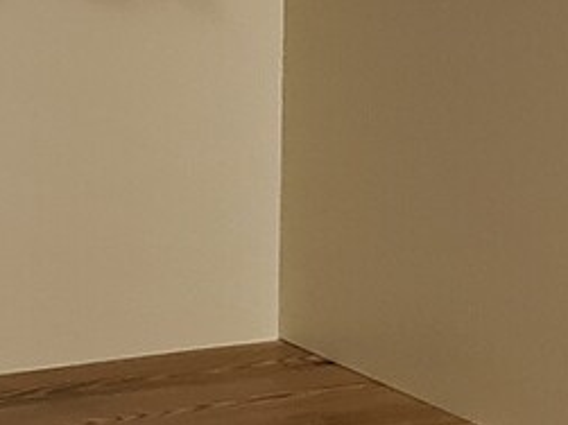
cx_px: -654
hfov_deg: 9.2
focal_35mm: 199
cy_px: -366
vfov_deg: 7.2
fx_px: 3264
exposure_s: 1/50
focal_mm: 5.4
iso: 160
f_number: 1.8
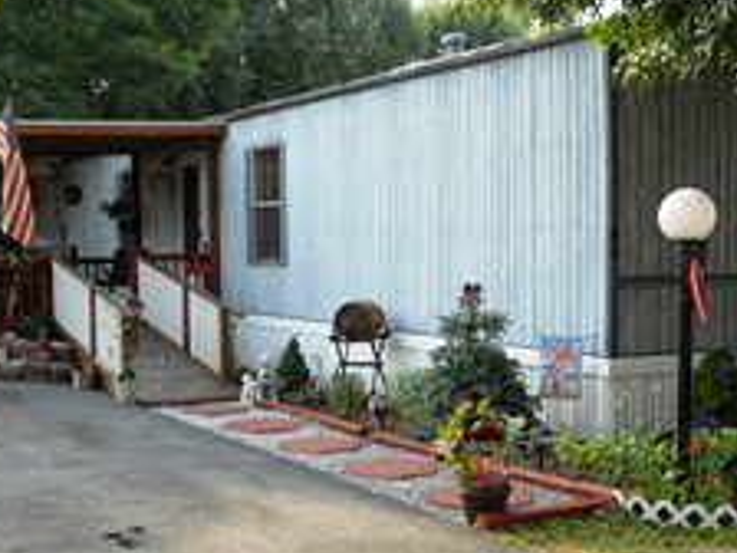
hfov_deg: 34.1
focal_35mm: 56
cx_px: 267
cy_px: 290
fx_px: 1192
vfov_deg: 26.1
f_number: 2.7
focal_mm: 5
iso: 80
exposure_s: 1/320
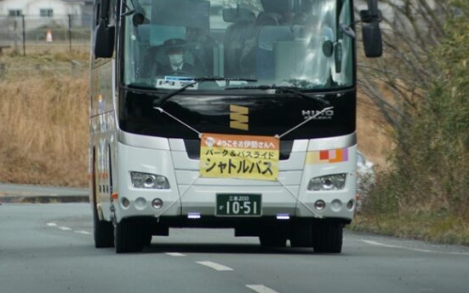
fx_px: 9085
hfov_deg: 3.0
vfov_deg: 1.8
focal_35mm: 711
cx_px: 197
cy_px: 39
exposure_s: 1/400
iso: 320
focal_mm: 250
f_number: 6.3
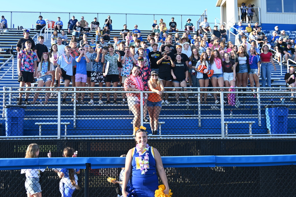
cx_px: 148
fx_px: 345
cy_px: 98
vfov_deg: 31.9
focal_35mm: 42
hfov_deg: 46.4
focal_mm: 28
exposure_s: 1/250
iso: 200
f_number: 5
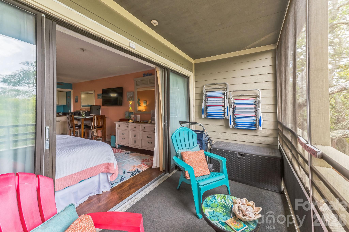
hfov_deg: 104.3
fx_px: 136
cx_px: 174
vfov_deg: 81.2
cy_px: 116
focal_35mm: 14
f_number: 8
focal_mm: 14
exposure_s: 1/80
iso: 800
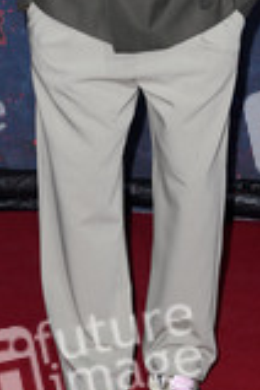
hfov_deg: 8.8
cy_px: -5
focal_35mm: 156
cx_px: 147
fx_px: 1690
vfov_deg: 13.0
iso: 500
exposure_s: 1/200
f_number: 5.6
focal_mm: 62
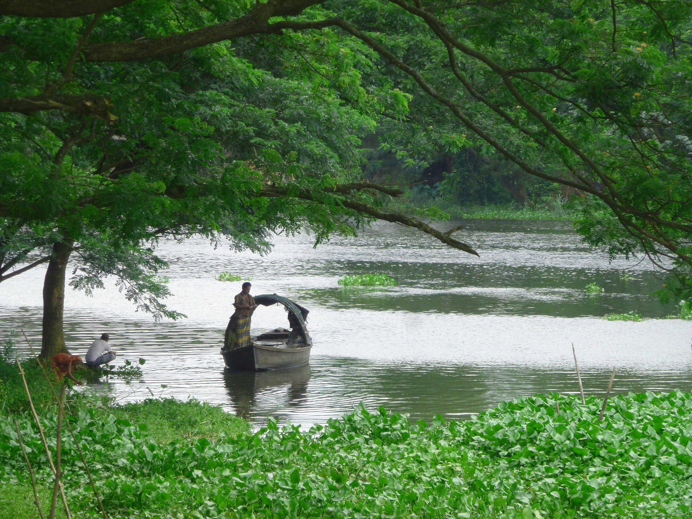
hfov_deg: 9.2
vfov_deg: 6.9
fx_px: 4278
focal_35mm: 214
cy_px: 260
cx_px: 346
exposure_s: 1/160
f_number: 5.5
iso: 100
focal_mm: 38.3
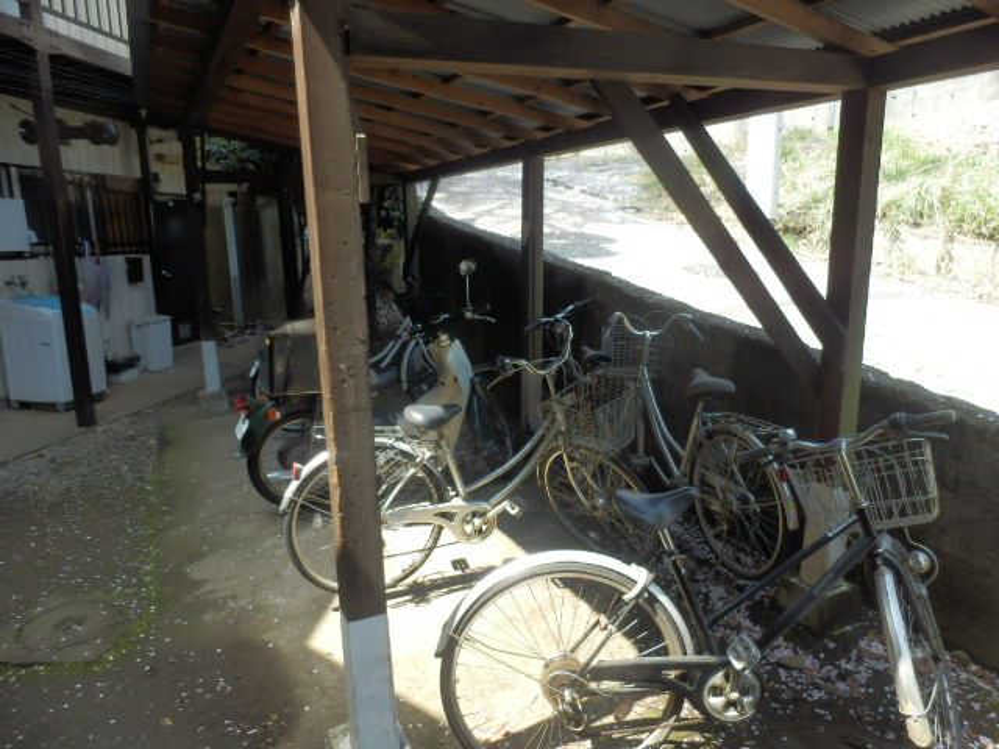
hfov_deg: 71.6
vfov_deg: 56.8
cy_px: 374
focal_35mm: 24
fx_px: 693
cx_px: 500
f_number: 3
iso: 80
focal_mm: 4.2
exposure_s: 1/200
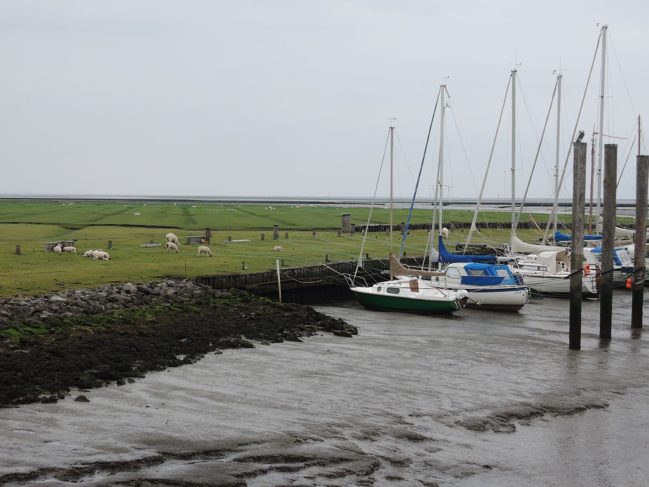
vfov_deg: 17.4
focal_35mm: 85
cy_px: 244
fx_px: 1594
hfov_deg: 23.0
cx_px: 324
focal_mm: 18.2
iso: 80
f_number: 5.6
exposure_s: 1/100
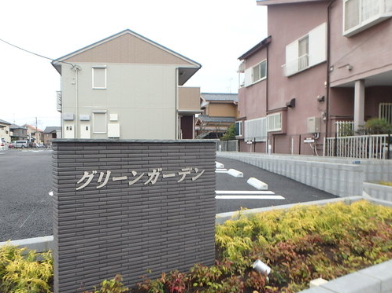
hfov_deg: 64.5
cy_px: 163
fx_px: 306
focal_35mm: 27
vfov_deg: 51.2
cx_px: 149
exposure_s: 1/30
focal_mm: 3.7
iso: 200
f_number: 3.5
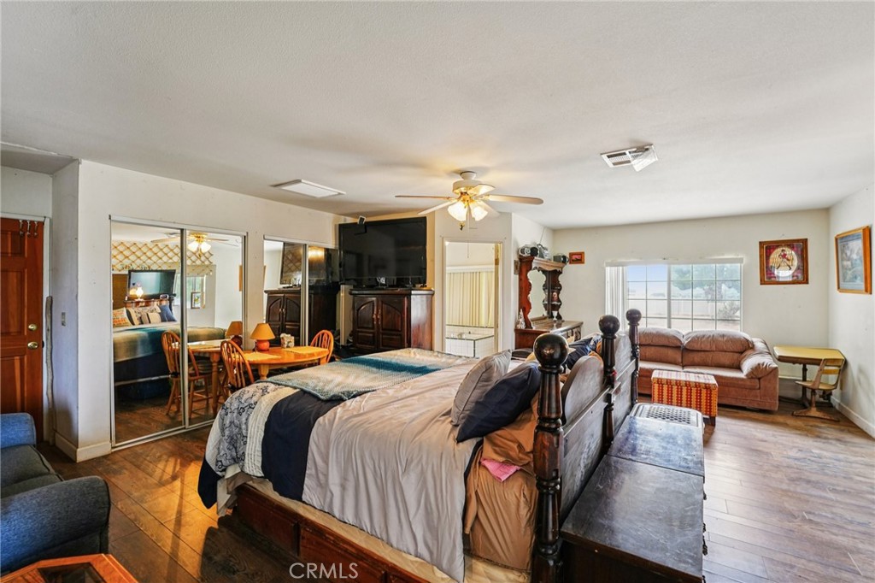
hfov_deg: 98.9
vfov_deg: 75.8
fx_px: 374
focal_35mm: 15
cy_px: 292
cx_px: 438
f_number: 8
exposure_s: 1/15
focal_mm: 15.4
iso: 400
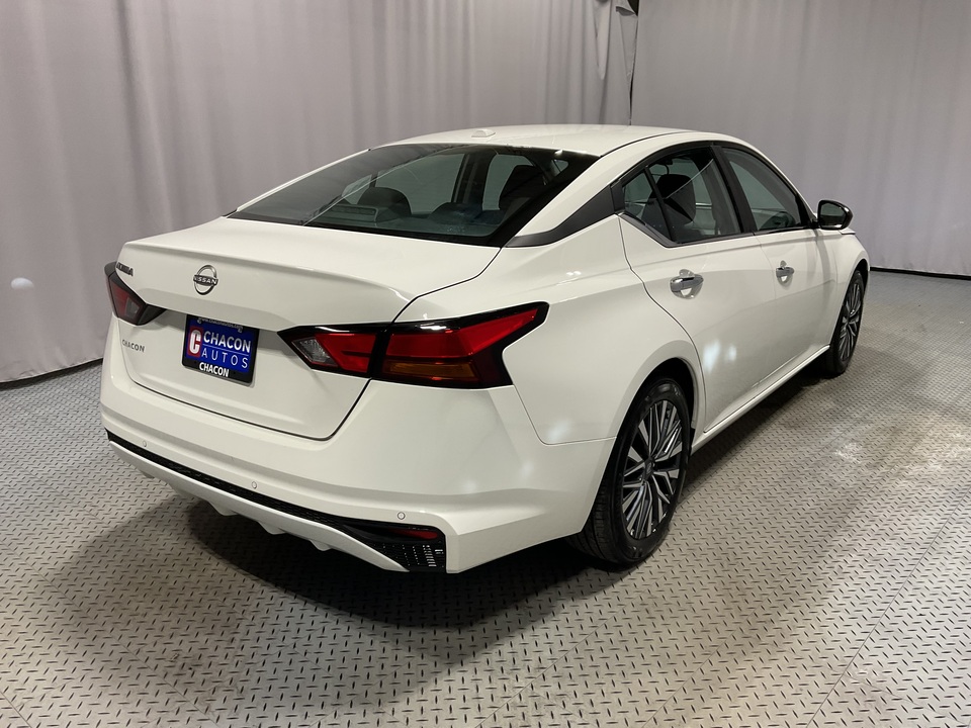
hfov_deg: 61.7
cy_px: 364
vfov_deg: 48.2
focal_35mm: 29
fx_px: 813
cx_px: 486
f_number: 1.8
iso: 50
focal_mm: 3
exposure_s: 1/100
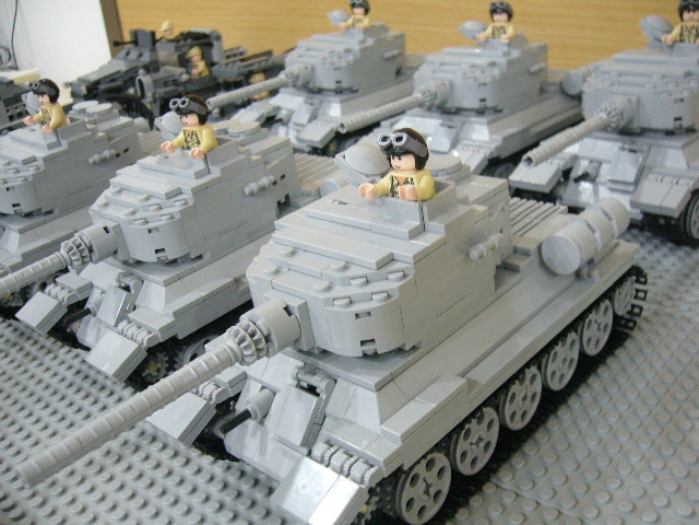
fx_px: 727
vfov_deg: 39.7
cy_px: 262
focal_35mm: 36
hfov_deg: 51.4
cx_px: 350
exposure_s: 1/8
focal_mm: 6
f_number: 2.9
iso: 200
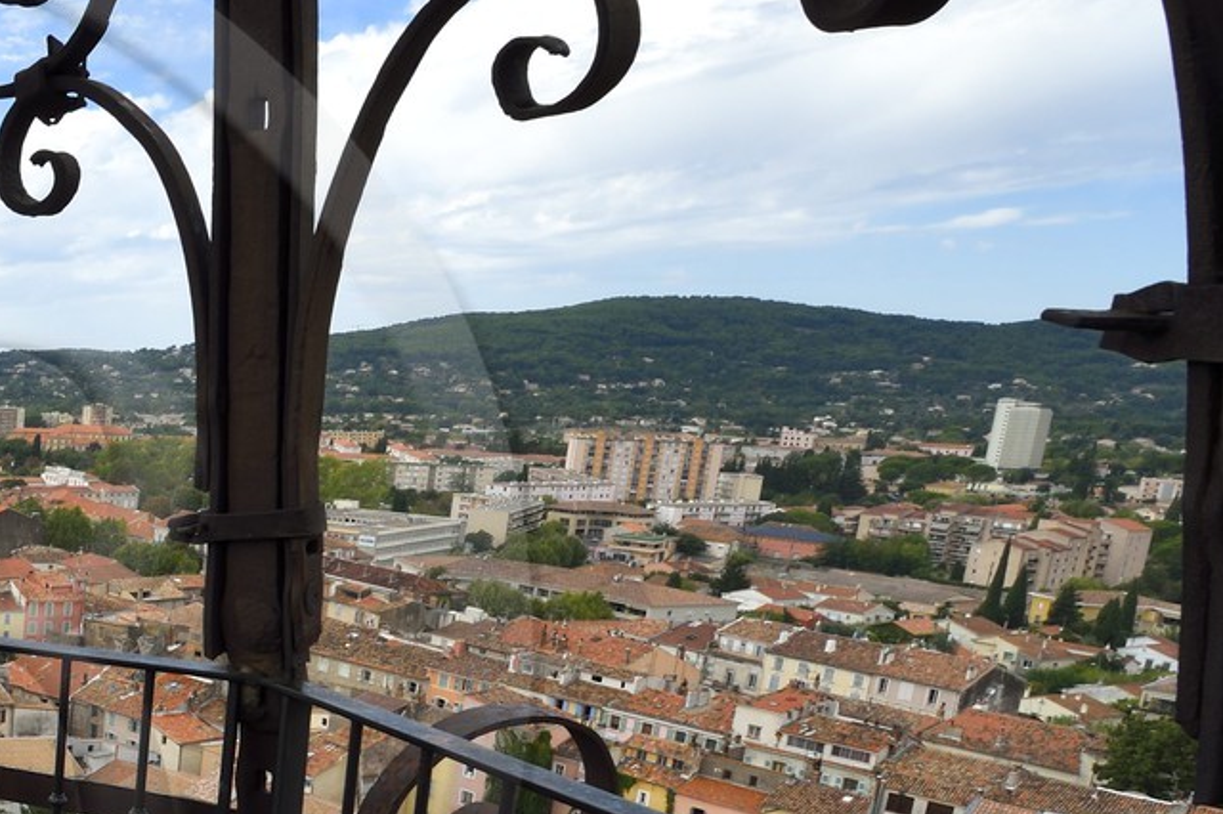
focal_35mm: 35
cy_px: 646
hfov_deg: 39.1
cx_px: -256
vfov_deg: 36.6
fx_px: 1188
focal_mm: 14
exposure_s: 1/160
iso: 200
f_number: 14
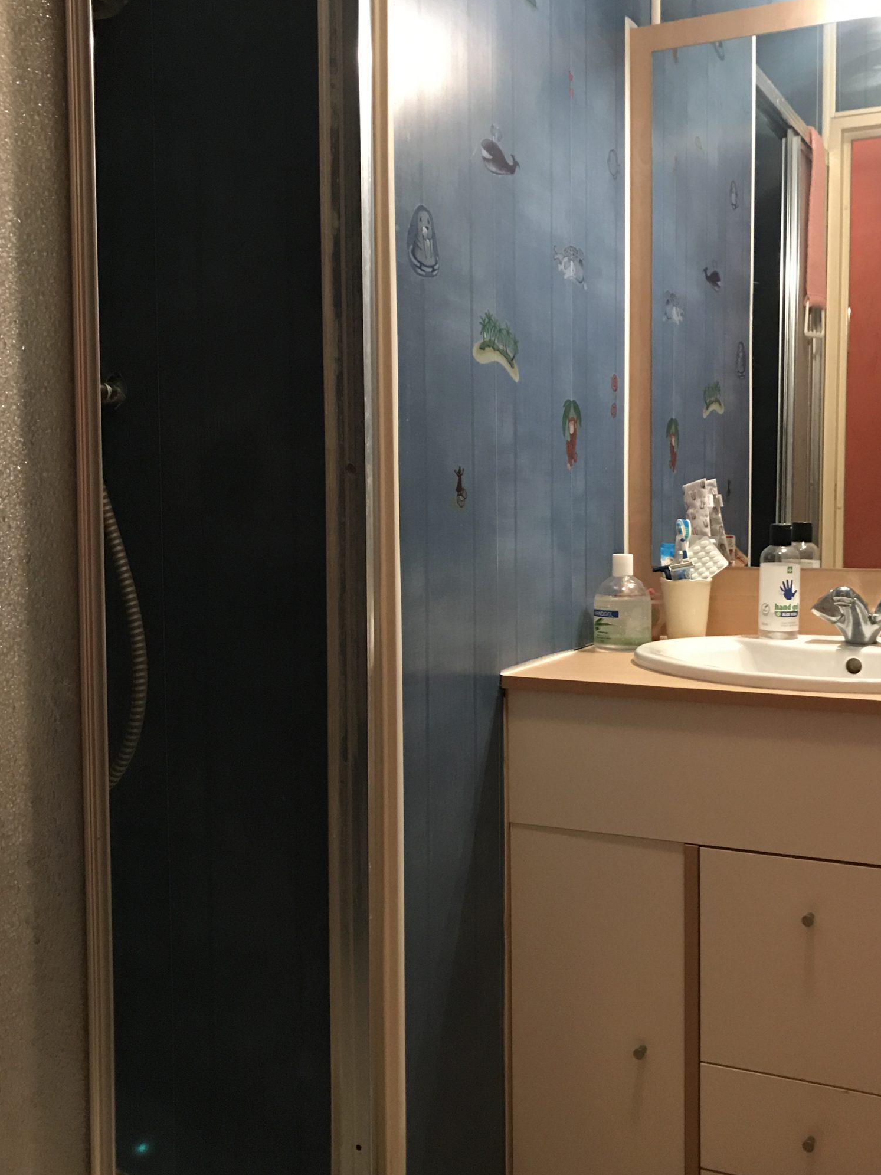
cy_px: 572
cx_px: 518
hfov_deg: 39.5
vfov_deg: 51.4
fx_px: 1222
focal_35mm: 36
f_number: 1.8
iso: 100
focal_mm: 3.99
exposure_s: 1/14
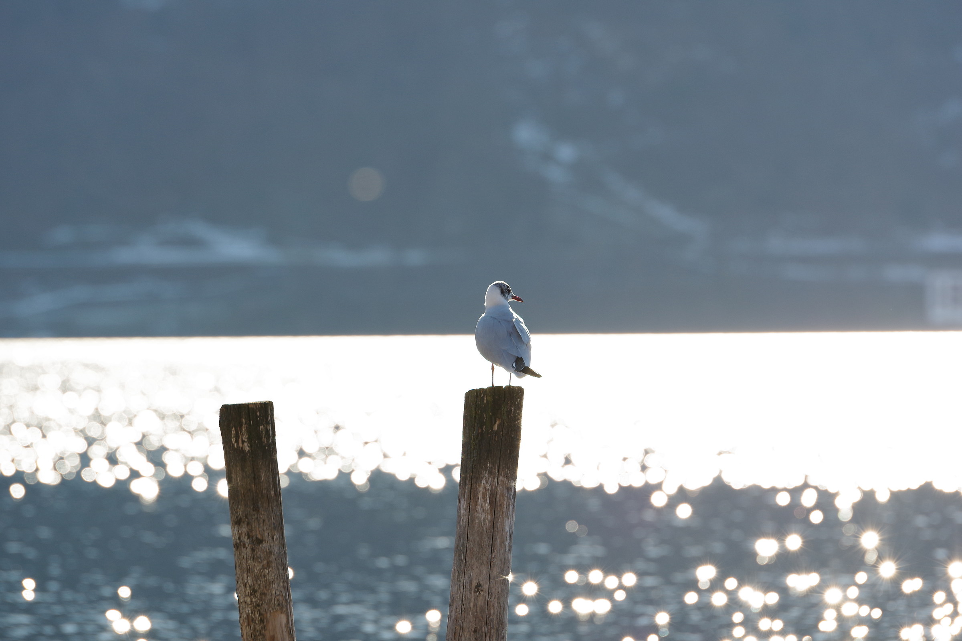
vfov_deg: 4.6
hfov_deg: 6.9
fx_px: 8014
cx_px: 481
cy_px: 320
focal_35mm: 300
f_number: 4
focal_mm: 200
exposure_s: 1/800
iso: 200
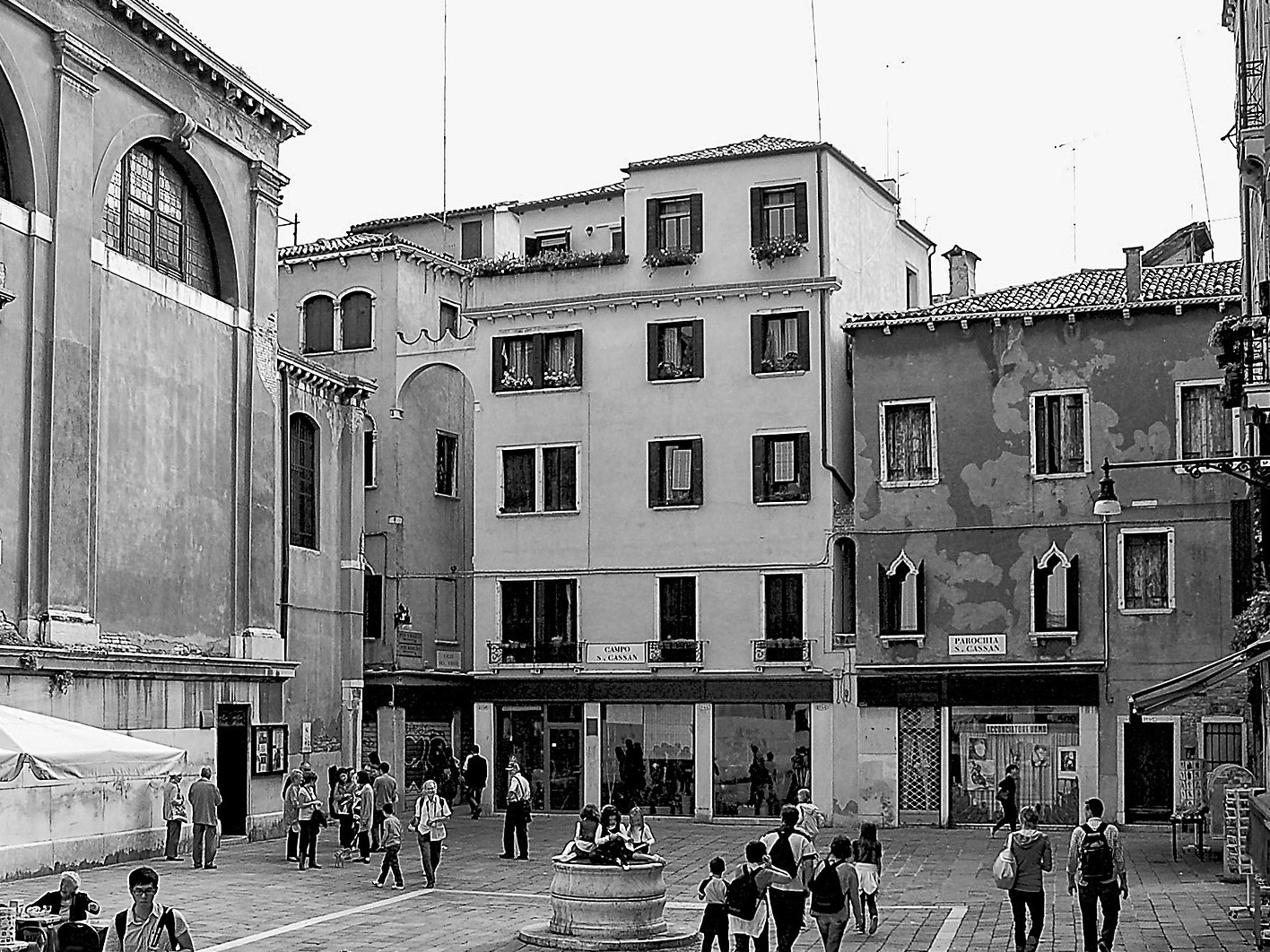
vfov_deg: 32.5
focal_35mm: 44
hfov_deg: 42.7
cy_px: 651
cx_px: 511
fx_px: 1614
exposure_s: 1/800
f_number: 4.5
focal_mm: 18
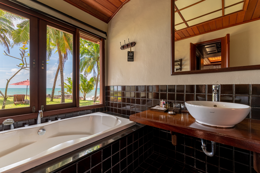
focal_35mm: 15
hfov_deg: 100.4
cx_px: 130
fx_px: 108
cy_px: 86
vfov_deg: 77.3
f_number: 9
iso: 200
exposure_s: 1/320
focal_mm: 15
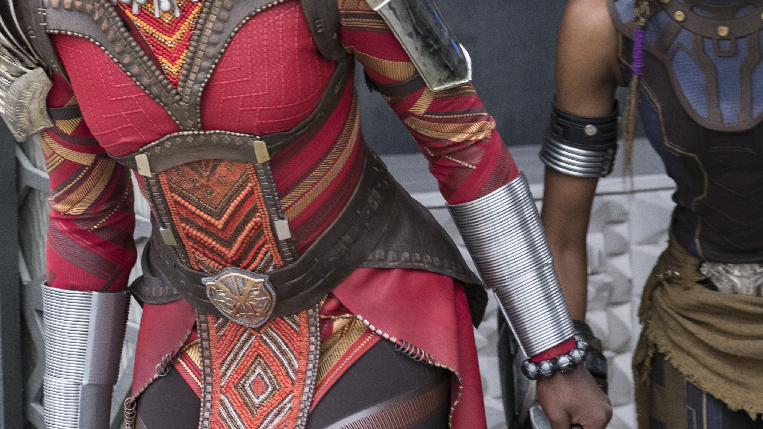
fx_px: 7223
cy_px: 151
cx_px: 357
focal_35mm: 357
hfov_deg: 6.0
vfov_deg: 3.4
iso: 800
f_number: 5
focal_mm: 106
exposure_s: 1/250
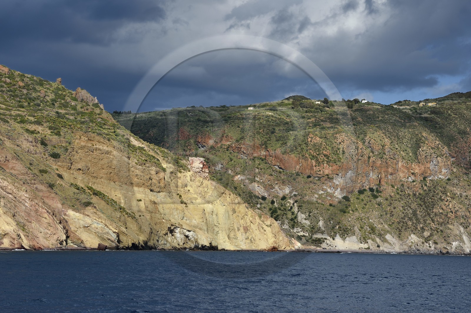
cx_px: 236
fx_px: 1373
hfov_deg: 19.5
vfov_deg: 13.0
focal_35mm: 105
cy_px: 156
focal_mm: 105
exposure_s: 1/800
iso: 200
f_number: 8
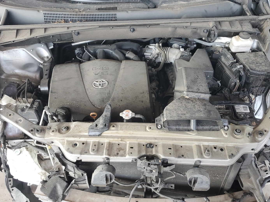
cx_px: 131
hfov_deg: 60.0
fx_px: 234
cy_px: 92
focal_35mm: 30
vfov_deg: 46.7
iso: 98
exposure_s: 1/120
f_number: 1.5
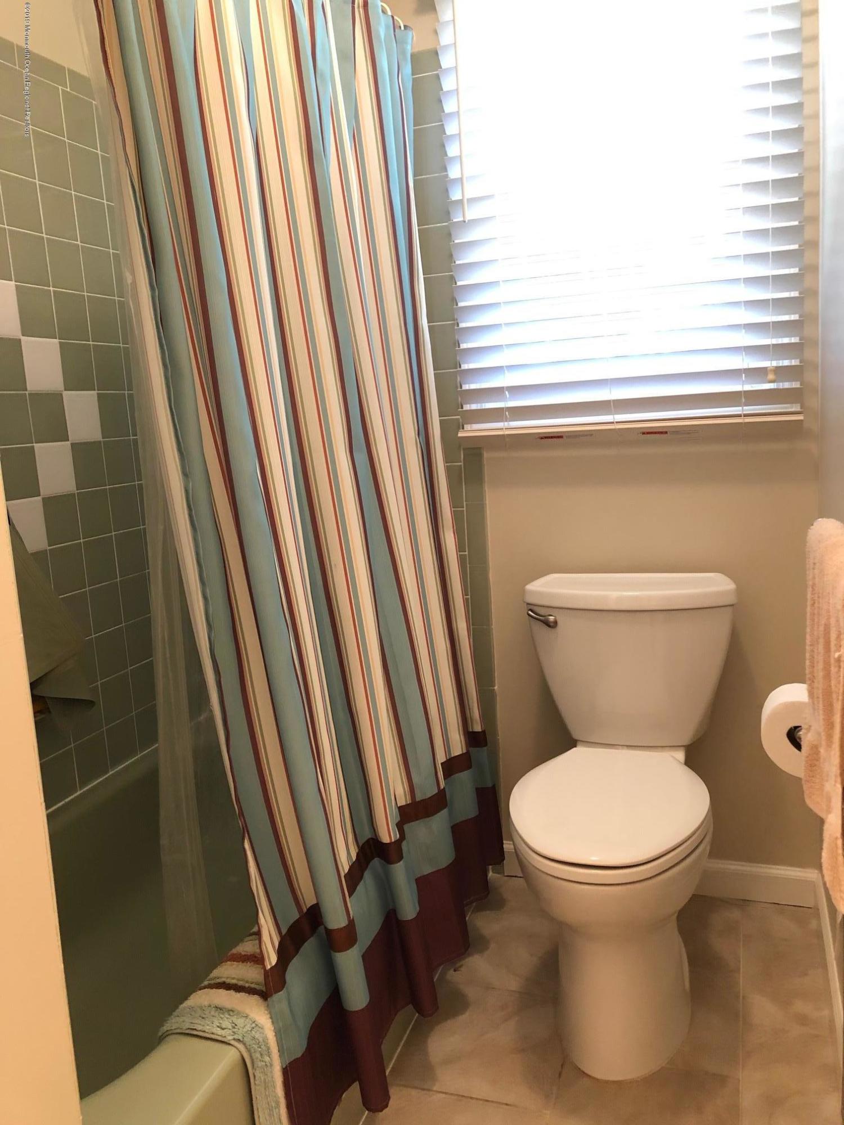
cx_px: 422
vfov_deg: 63.4
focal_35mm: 28
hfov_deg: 49.7
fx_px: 910
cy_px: 562
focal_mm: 3.99
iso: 50
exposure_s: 1/15
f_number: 1.8
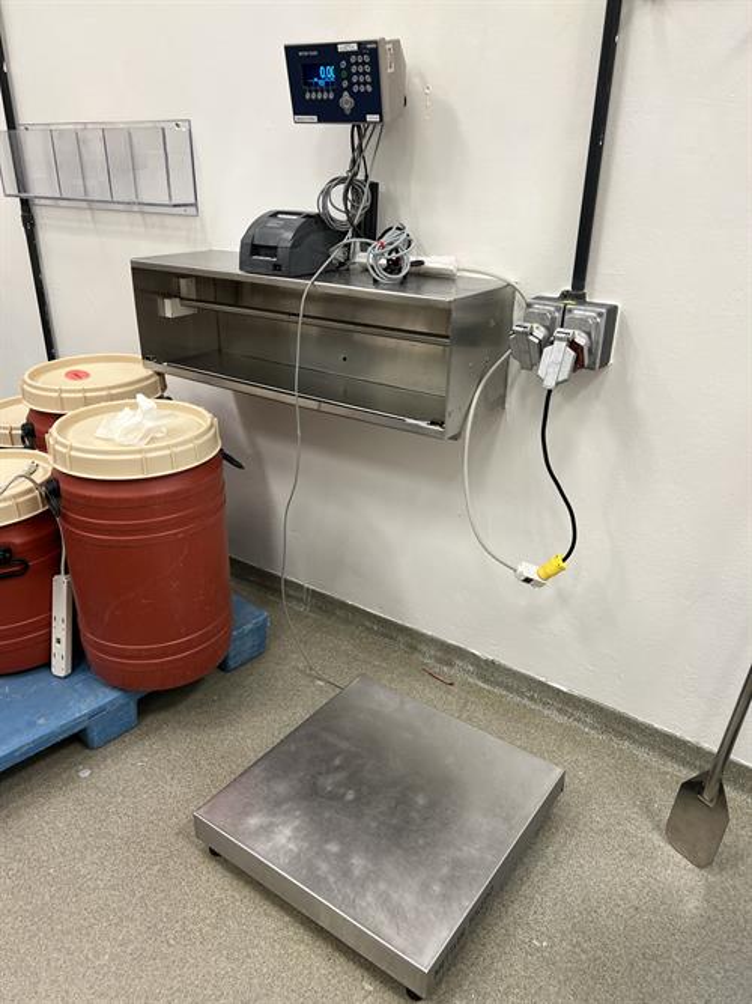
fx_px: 753
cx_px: 376
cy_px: 502
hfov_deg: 53.0
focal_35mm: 26
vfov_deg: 67.3
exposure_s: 1/60
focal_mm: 5.7
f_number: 1.5
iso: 80
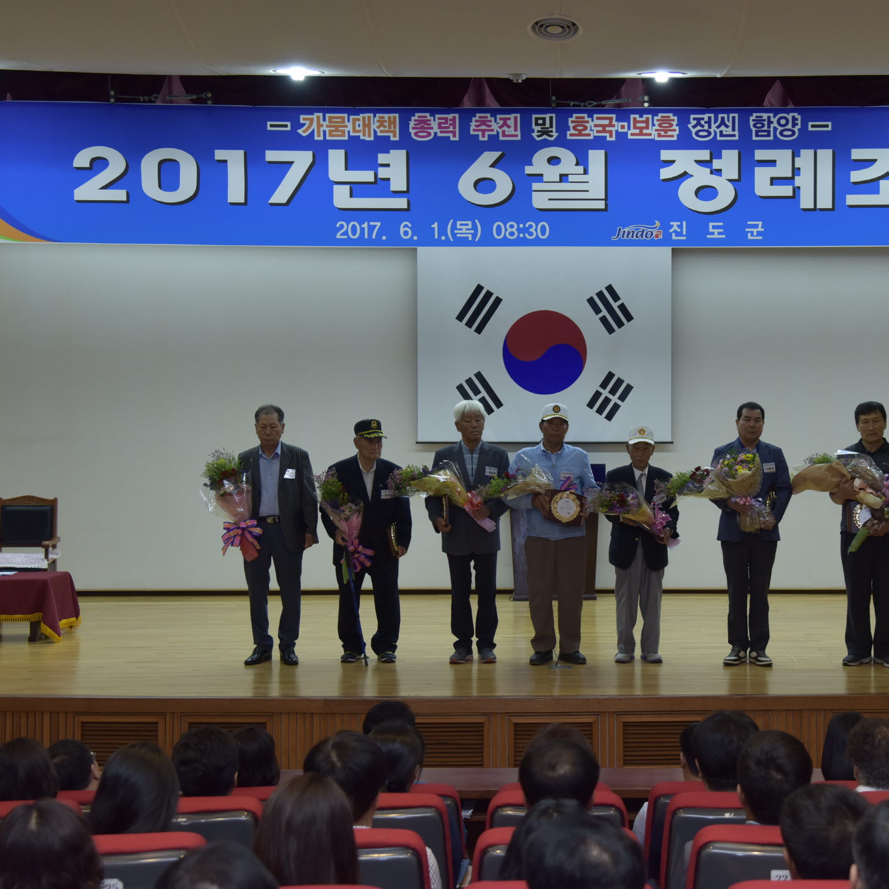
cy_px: 444
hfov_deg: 27.6
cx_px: 565
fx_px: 1801
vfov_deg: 27.7
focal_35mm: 62
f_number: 4.5
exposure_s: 1/125
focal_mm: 48
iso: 800
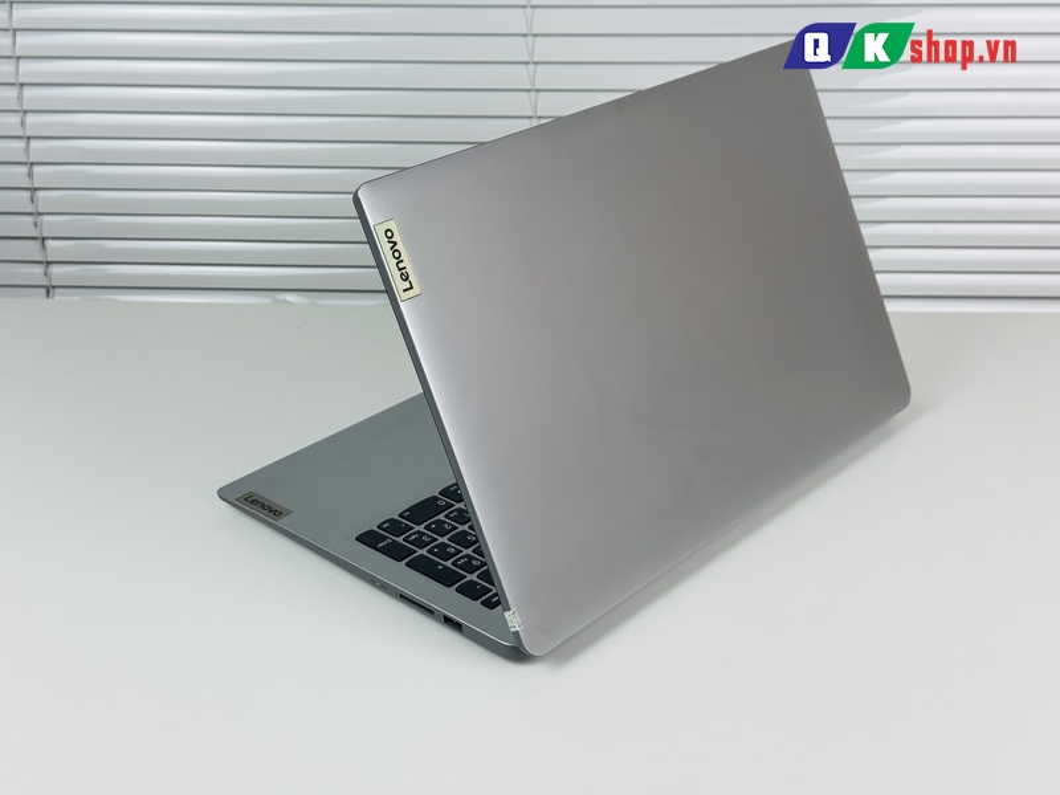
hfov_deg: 39.7
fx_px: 1470
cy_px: 398
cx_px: 530
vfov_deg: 30.3
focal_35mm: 48
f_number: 1.78
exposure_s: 1/131
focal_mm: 6.76
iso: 50
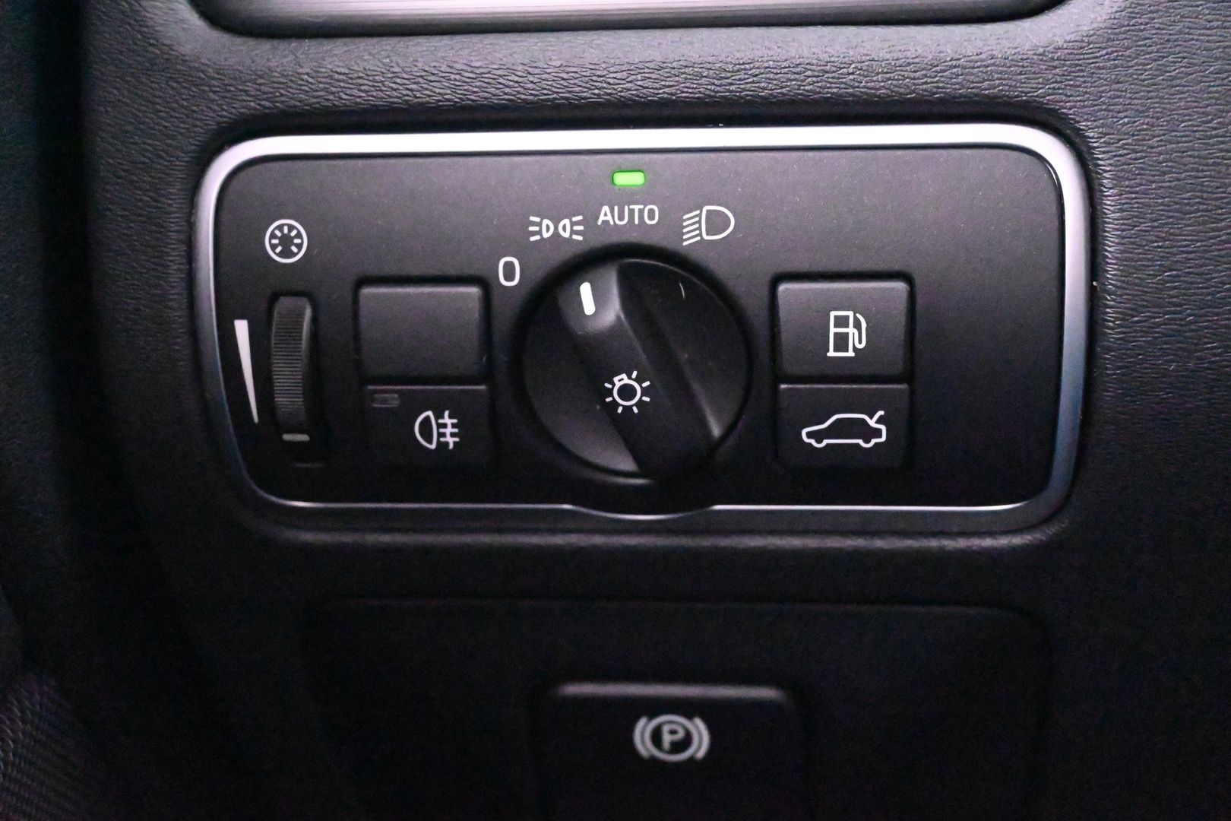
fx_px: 1898
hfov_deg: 35.9
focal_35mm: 56
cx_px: 616
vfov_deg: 24.4
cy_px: 410
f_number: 5.3
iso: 36000
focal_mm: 37
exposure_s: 1/60
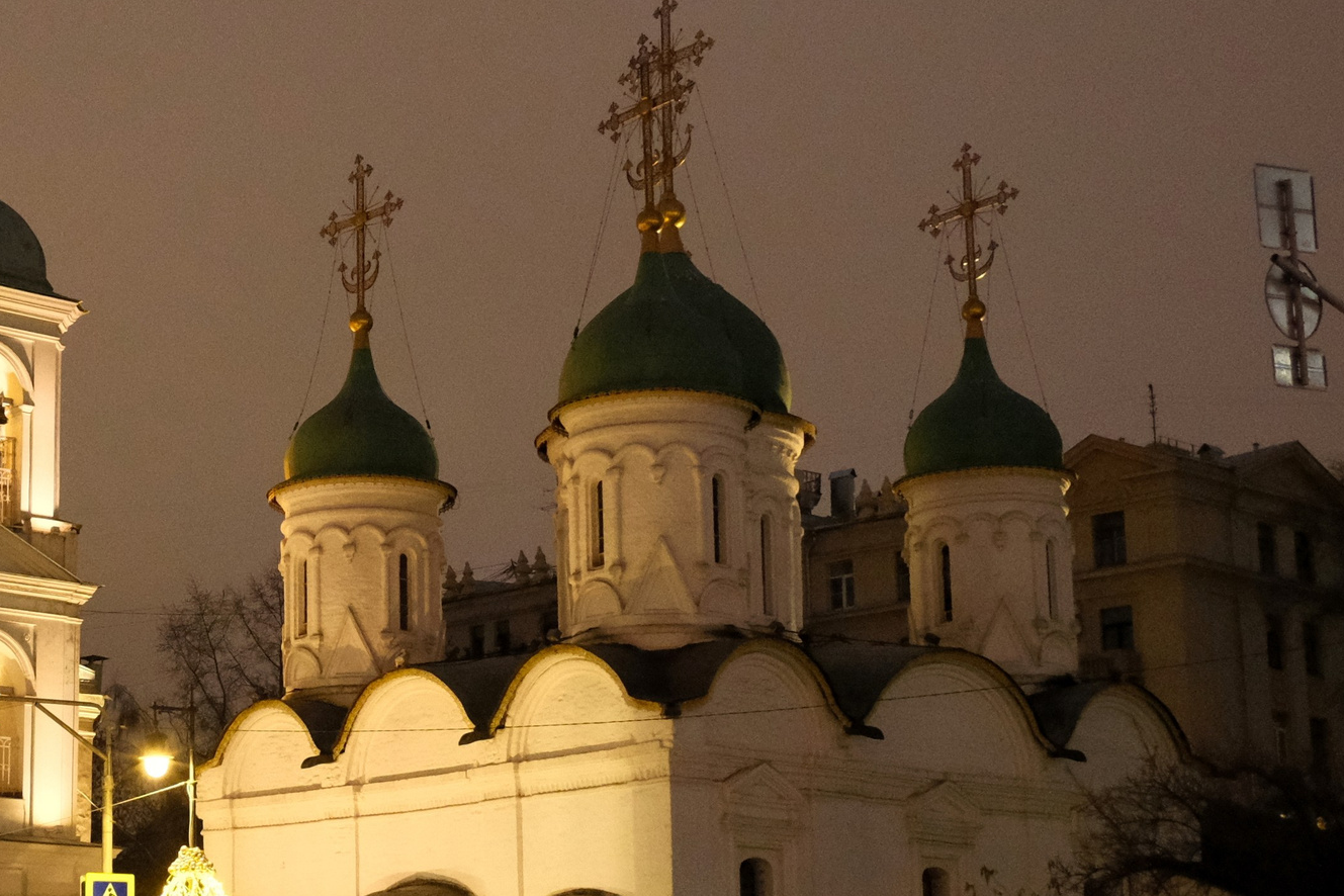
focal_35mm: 52
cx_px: 337
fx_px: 1941
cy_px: 474
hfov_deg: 37.3
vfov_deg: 26.0
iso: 6400
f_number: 4
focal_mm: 18
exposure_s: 1/60
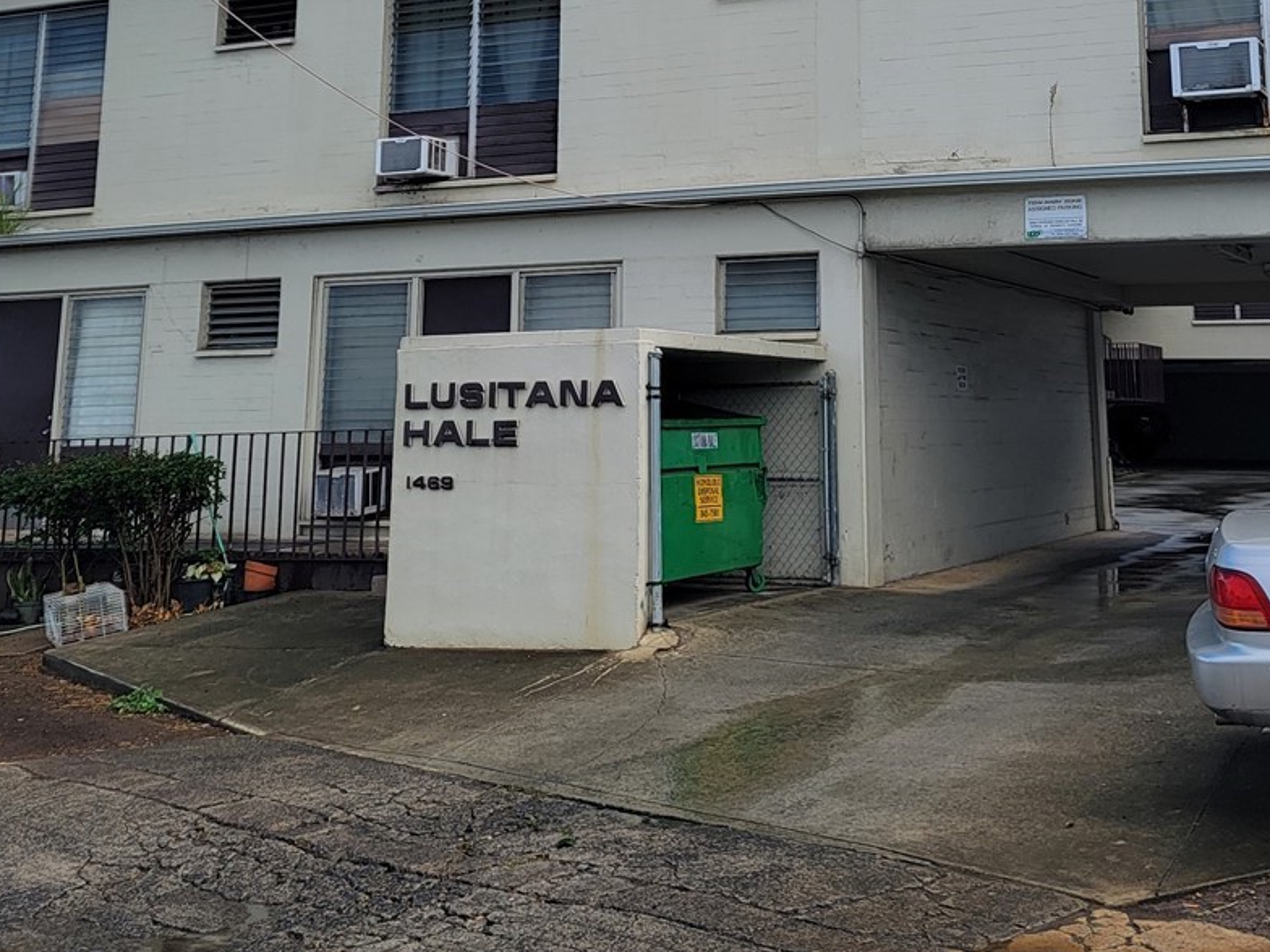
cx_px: 810
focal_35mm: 49
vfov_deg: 28.3
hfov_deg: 38.6
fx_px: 1798
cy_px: 55
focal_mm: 6.7
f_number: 1.8
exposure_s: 1/659
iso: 16
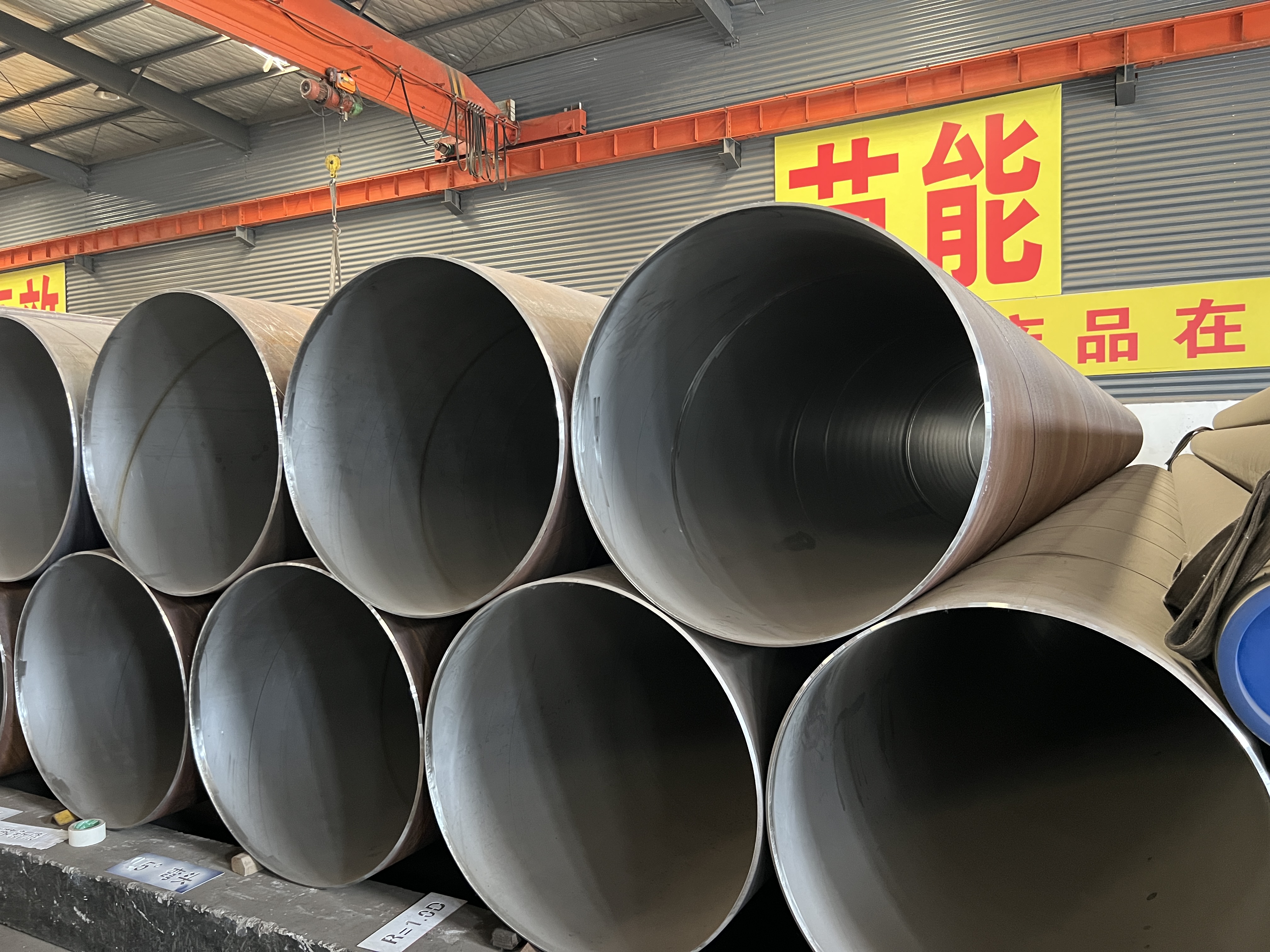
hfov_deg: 67.3
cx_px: 635
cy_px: 476
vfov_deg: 53.1
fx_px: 954
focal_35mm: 26
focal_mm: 5.7
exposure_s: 1/59
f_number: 1.5
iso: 500
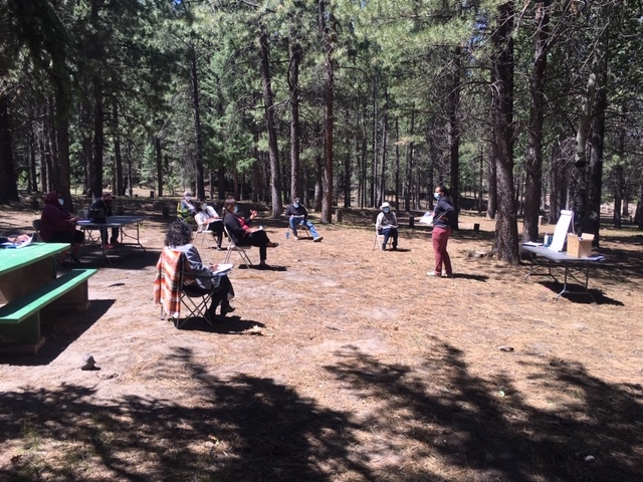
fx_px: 539
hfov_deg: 61.7
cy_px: 241
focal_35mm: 29
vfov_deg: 48.2
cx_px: 322
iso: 25
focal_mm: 4.15
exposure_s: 1/705
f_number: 2.2
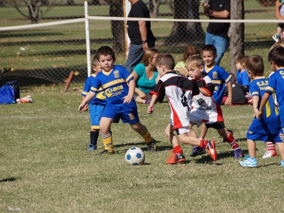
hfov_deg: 6.3
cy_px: 105
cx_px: 179
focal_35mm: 317
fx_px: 2599
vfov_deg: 4.7
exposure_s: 1/2000
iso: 320
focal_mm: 150
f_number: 6.3
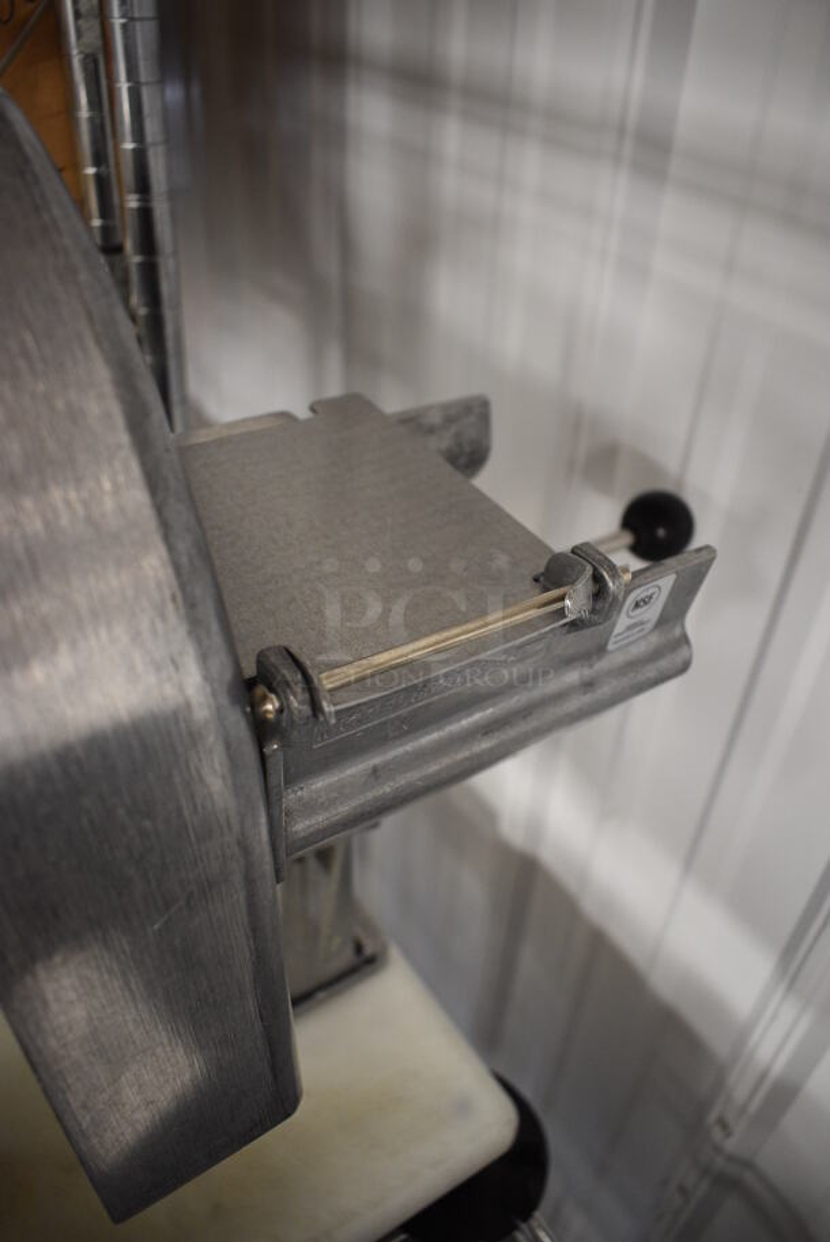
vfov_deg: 67.3
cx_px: 415
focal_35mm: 27
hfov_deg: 48.0
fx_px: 932
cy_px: 621
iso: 900
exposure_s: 1/60
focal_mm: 18
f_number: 4
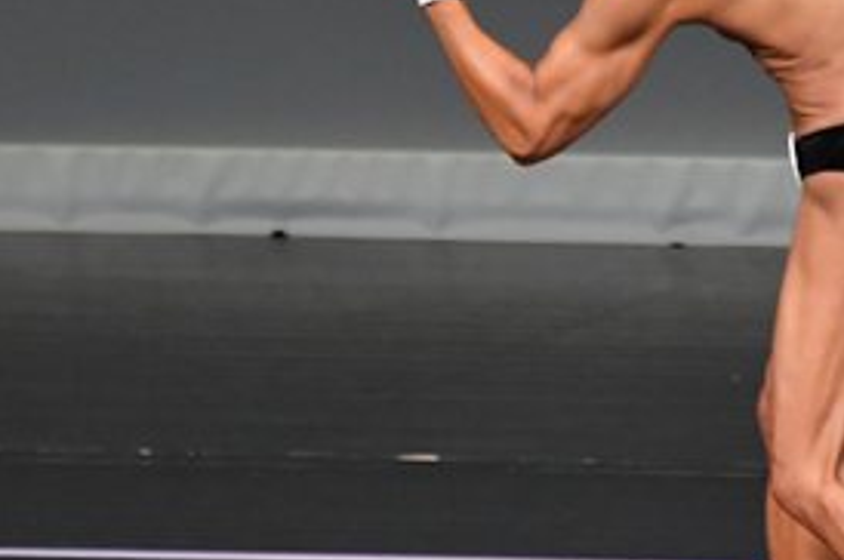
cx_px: 935
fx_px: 22878
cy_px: 163
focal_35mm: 977
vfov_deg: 1.4
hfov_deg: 2.1
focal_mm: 230
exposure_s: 1/400
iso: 4000
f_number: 5.6
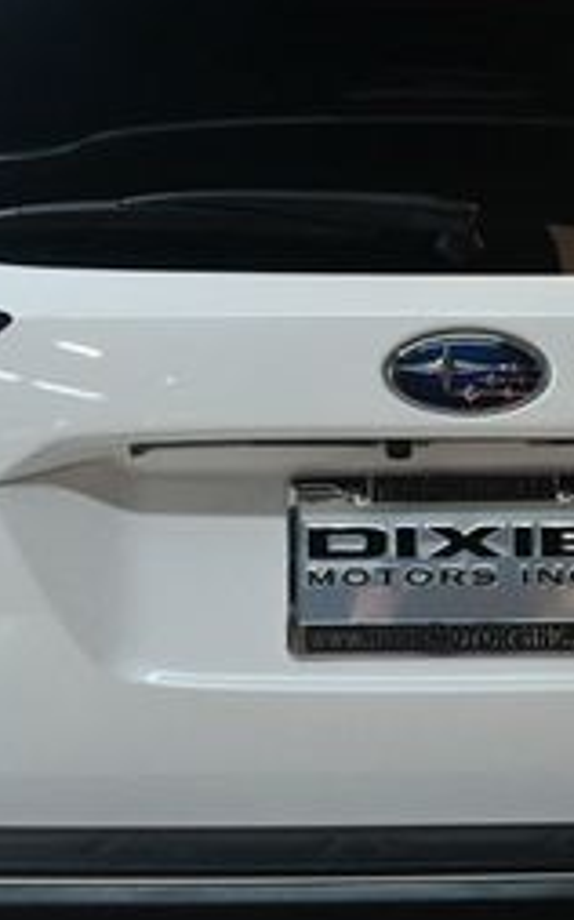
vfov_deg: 24.3
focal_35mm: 85
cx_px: 487
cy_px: 527
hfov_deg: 15.2
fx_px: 2129
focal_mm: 22
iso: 1100
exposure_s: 1/125
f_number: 3.5
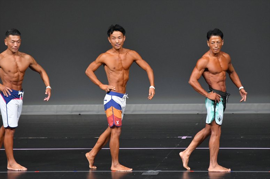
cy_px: 90
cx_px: 135
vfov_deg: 4.0
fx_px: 2586
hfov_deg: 6.0
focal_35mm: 345
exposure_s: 1/400
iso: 4000
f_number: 5.6
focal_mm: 230
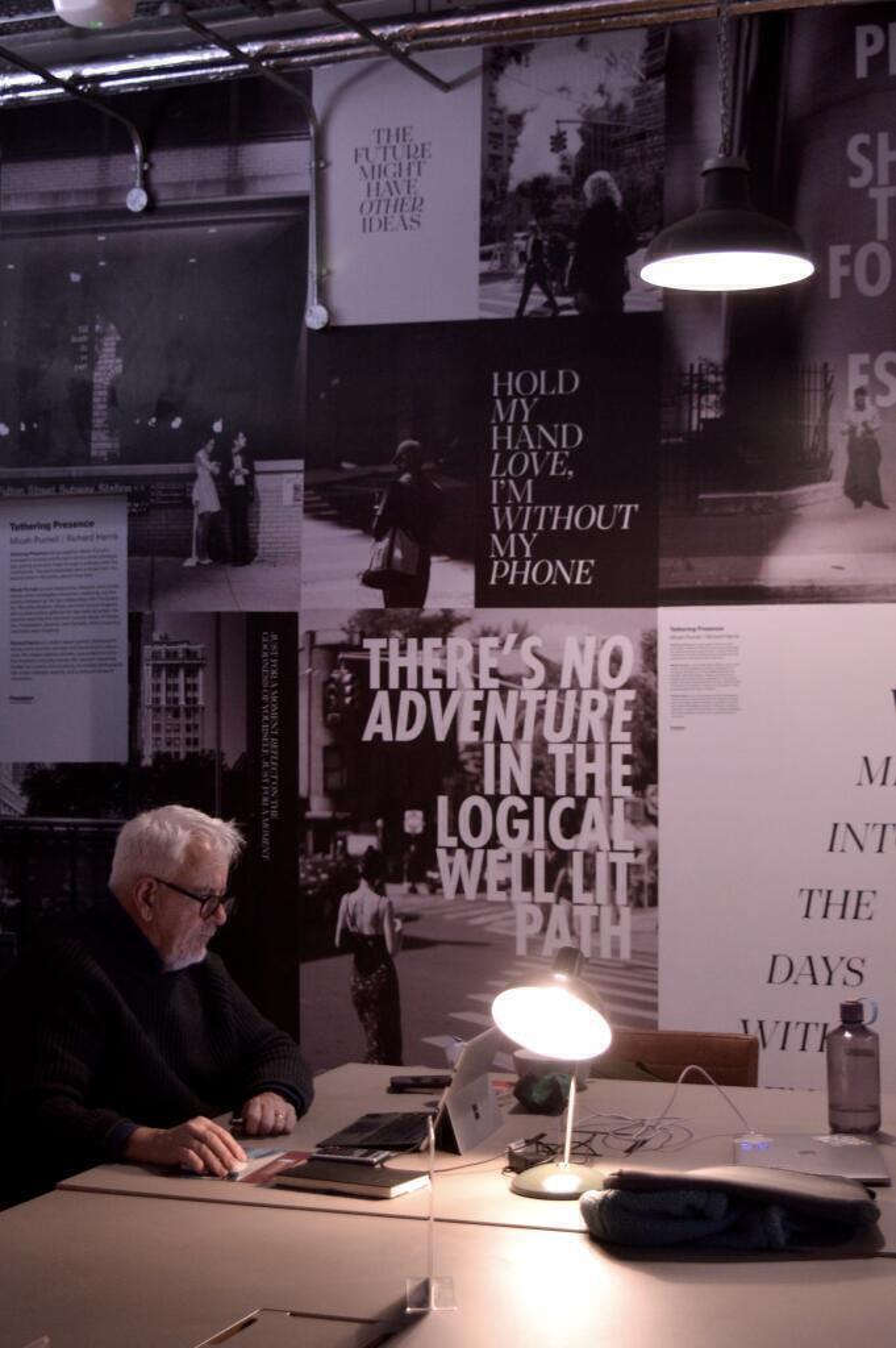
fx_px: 1683
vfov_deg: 43.6
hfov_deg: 29.8
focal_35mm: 45
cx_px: 448
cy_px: 674
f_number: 4.2
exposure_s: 1/50
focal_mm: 30
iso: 800
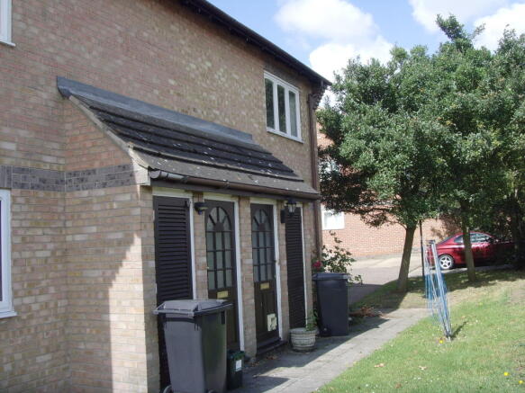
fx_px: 591
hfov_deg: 47.9
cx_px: 262
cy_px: 196
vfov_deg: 36.8
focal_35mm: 39
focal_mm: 6.6
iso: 80
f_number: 6.3
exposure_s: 1/125
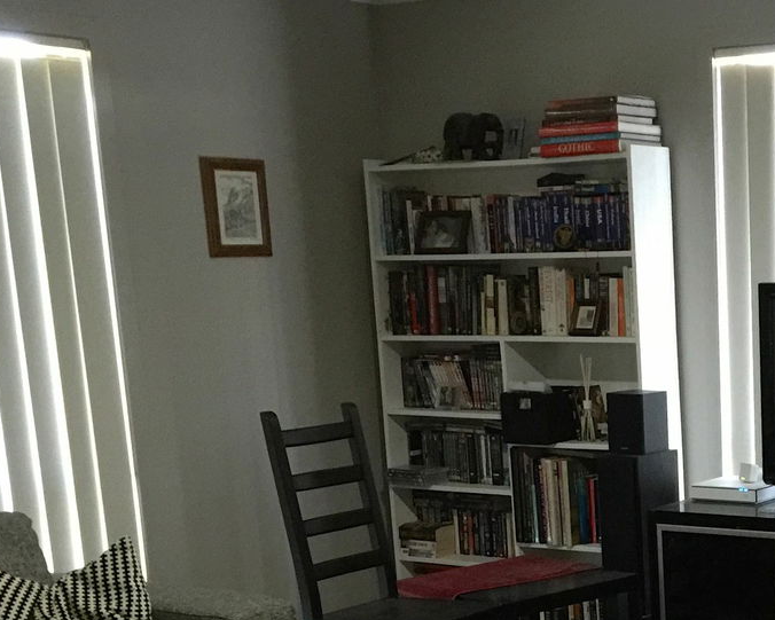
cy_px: 623
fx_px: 1537
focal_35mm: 67
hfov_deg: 26.8
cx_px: 773
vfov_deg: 22.0
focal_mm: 4.15
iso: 160
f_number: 2.2
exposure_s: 1/8
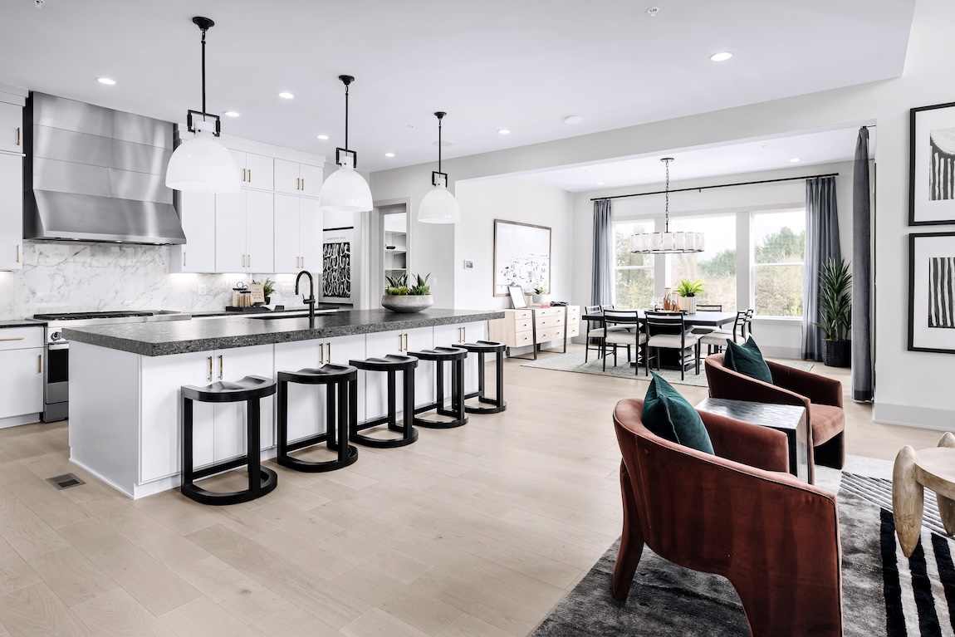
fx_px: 504
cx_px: 478
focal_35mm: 19
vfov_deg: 64.6
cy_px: 318
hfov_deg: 86.9
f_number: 9
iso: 200
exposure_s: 1/200
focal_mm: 19
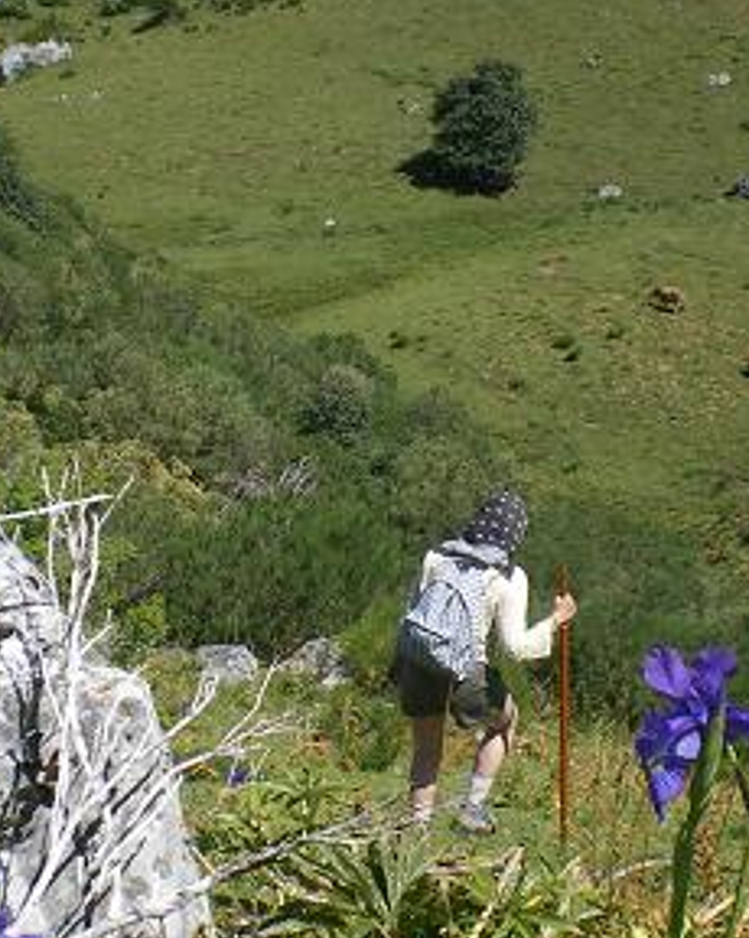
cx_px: 293
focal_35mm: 68
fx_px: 1886
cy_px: 635
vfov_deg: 27.7
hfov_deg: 22.4
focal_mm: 6.3
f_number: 4.6
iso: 64
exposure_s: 1/320
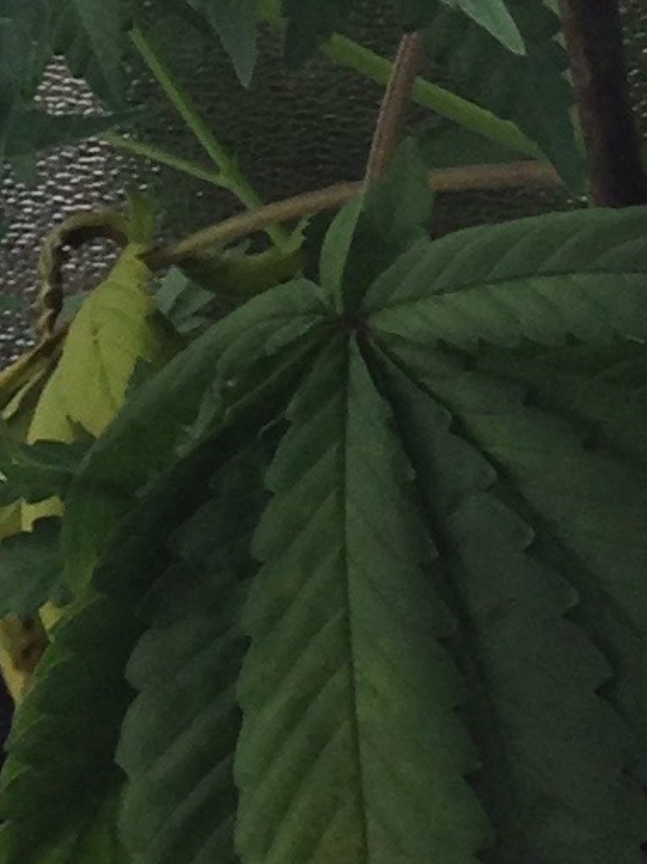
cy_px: -726
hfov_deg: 7.0
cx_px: 550
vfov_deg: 8.9
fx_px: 5313
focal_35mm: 213
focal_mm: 4.12
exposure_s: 1/254
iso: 50
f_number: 2.4
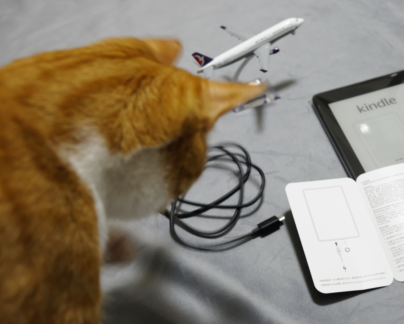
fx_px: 550
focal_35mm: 46
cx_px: 223
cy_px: 160
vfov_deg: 32.7
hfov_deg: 40.3
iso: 3200
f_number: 4
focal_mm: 26.5
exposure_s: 1/15
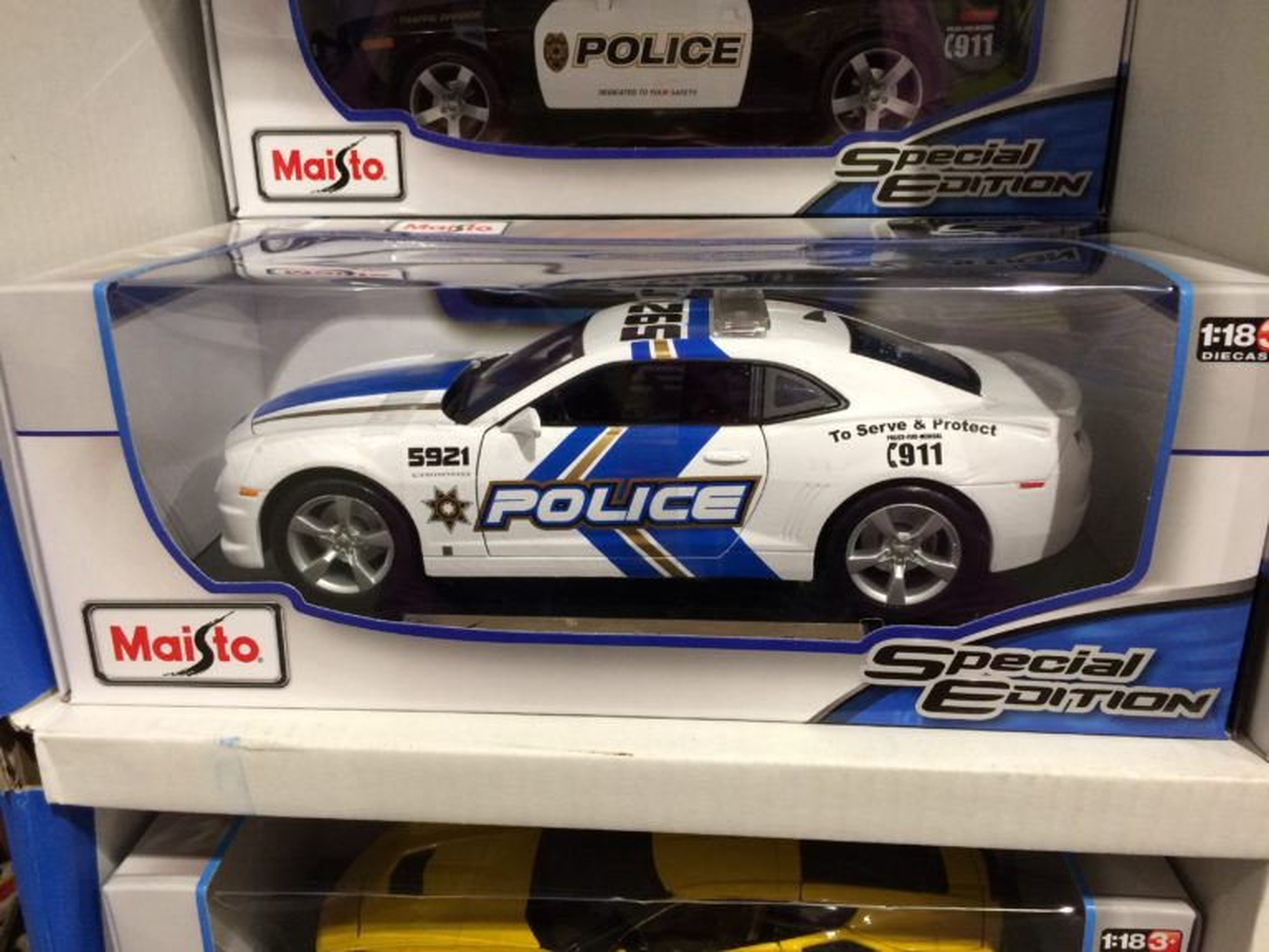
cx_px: 634
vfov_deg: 48.2
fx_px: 1063
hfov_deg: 61.7
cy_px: 476
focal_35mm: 29
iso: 160
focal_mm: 4.15
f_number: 2.2
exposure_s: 1/30
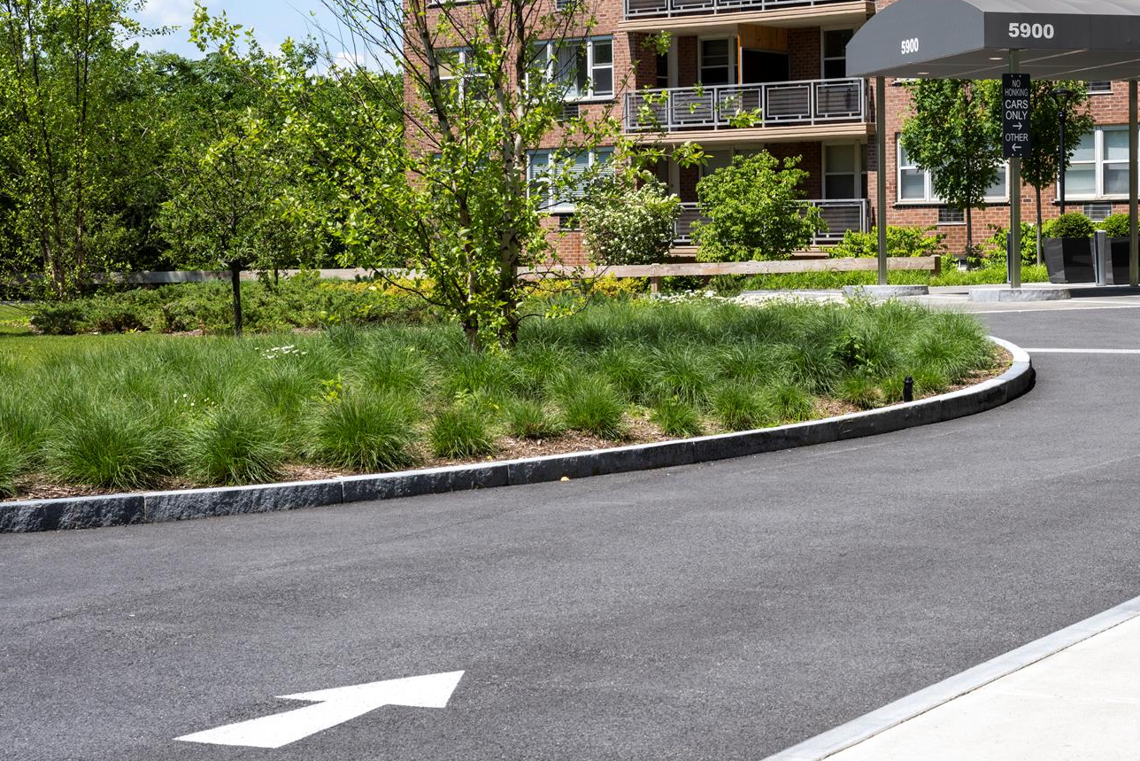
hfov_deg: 26.5
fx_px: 2407
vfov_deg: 17.9
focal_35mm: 76
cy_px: 314
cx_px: 761
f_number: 11
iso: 160
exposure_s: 1/320
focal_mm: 51
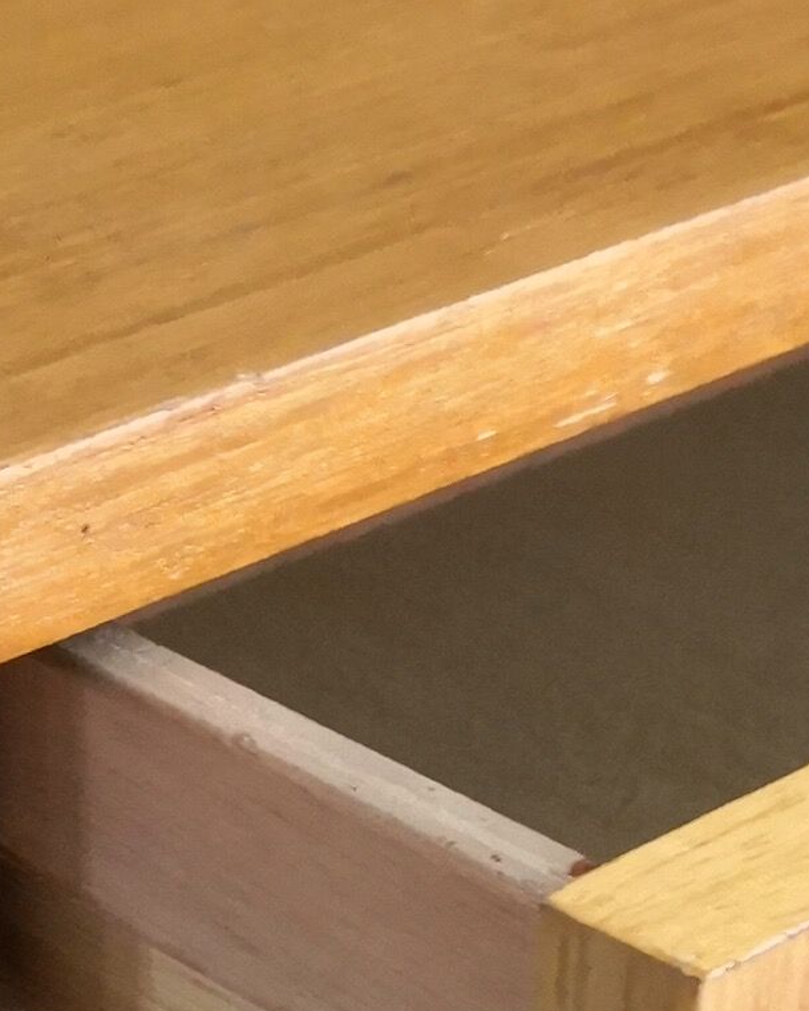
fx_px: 3381
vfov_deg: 15.7
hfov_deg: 13.6
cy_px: 1508
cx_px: 128
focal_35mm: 113
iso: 400
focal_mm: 3.95
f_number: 1.6
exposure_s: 1/25
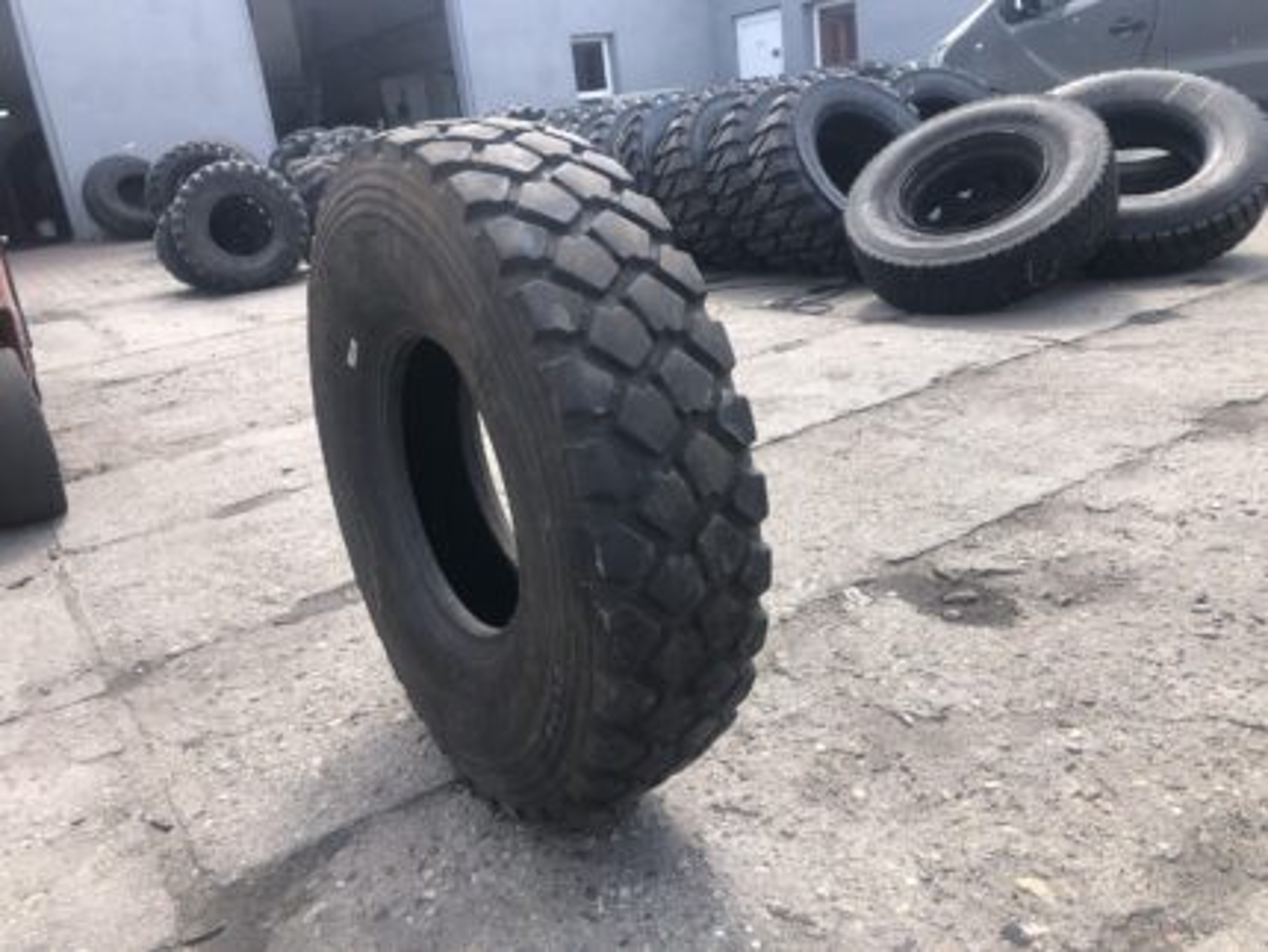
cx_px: 634
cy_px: 476
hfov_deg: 63.4
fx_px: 1026
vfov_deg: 49.8
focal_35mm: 28
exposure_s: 1/631
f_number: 1.8
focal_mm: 3.99
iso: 20
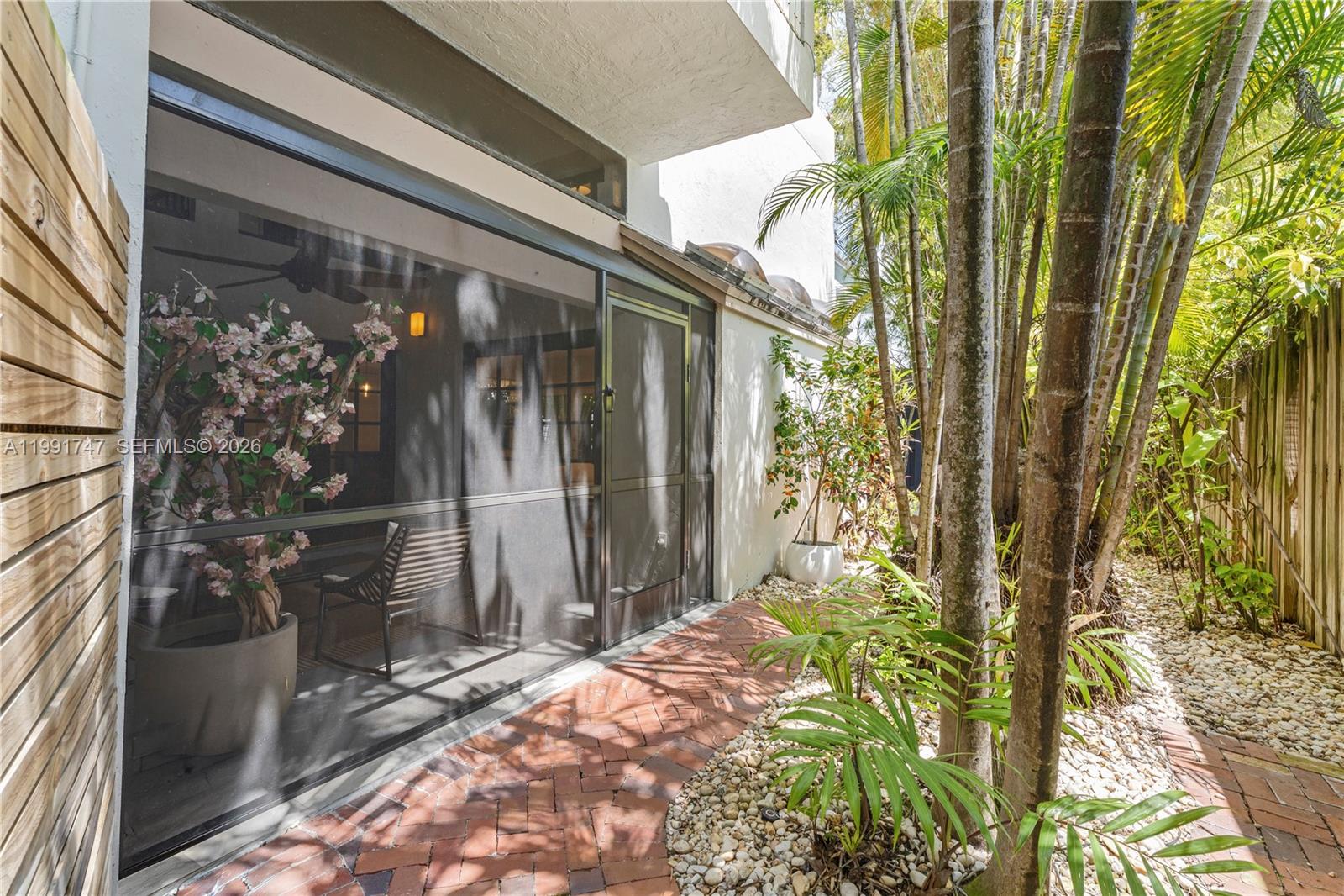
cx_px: 672
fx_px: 597
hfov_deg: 96.7
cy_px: 448
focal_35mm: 16
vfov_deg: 73.7
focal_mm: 16
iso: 400
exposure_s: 1/20
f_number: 8
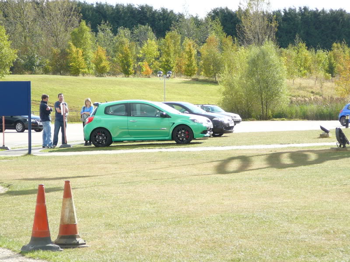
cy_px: 131
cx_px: 175
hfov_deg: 11.2
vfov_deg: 8.4
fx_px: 1790
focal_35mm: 177
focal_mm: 26.3
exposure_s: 1/250
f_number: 4
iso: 80
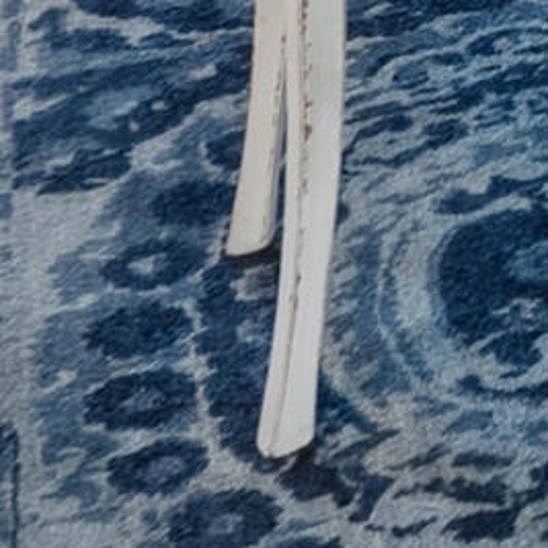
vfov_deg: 8.6
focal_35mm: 153
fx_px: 2740
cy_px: -1310
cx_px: 1535
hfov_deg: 9.4
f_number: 7.1
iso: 320
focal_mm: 16
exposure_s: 1/5
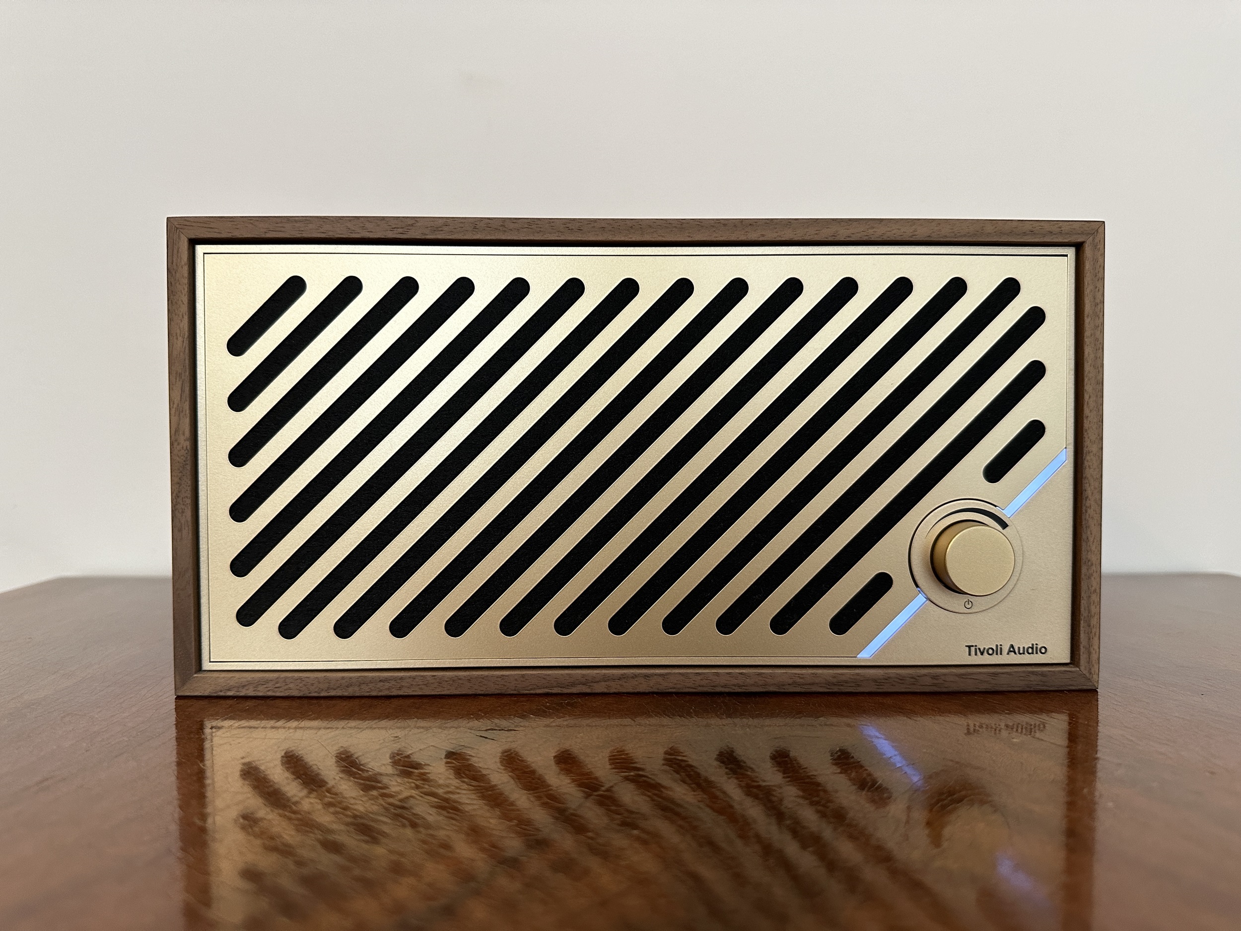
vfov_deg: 56.8
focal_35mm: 24
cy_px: 466
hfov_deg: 71.6
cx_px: 620
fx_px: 860
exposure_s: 1/118
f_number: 1.78
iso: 250
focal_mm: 6.86
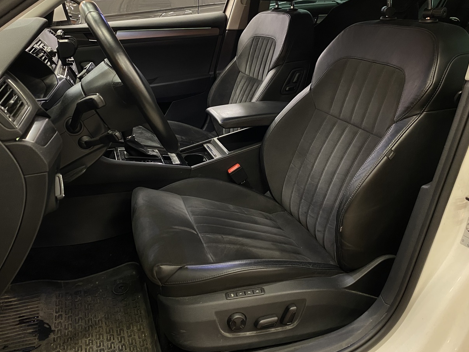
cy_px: 165
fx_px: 420
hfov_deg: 58.3
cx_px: 218
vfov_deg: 45.4
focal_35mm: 31
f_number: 1.8
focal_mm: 4.25
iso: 500
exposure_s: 1/50
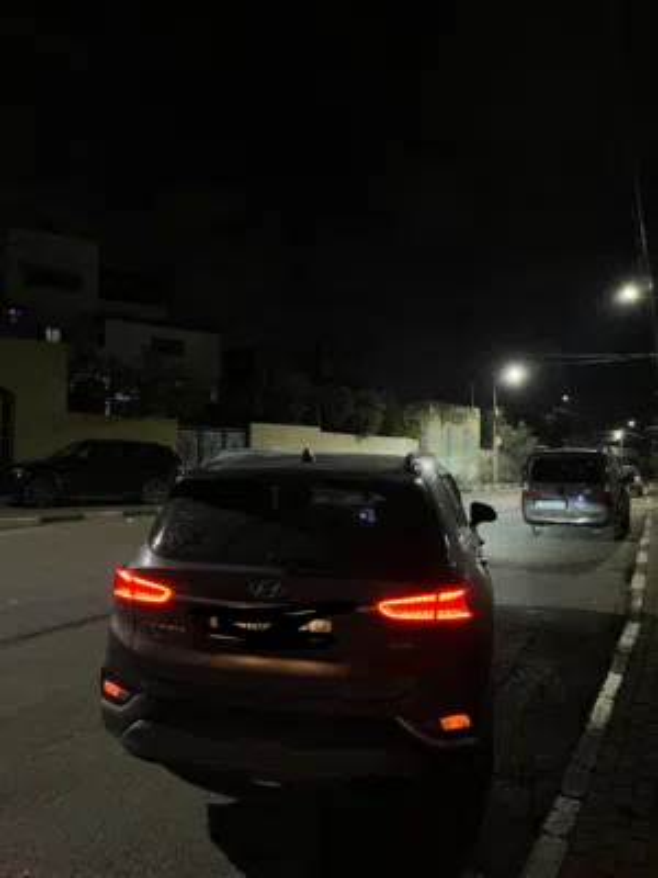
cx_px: 329
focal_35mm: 26
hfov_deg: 53.1
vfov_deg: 67.3
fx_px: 659
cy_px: 439
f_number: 1.6
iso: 400
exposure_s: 1/60
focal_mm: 5.1
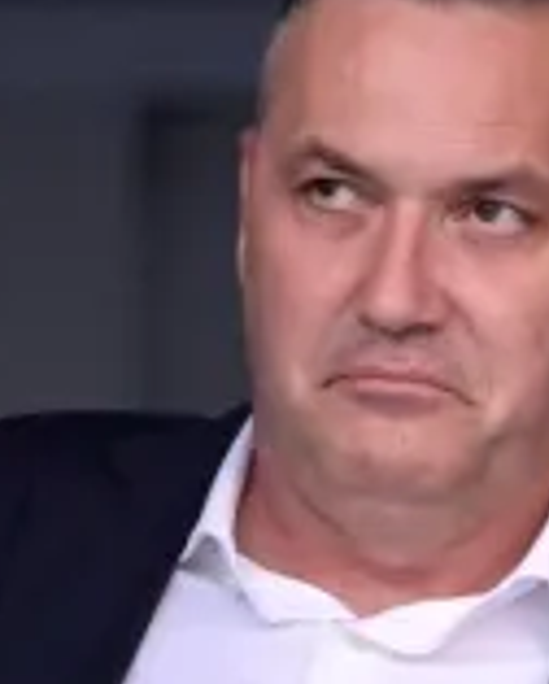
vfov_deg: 1.3
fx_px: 31278
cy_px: 943
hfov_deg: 1.0
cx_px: 1595
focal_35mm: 1543
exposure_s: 1/1250
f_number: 4
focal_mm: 340
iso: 5000
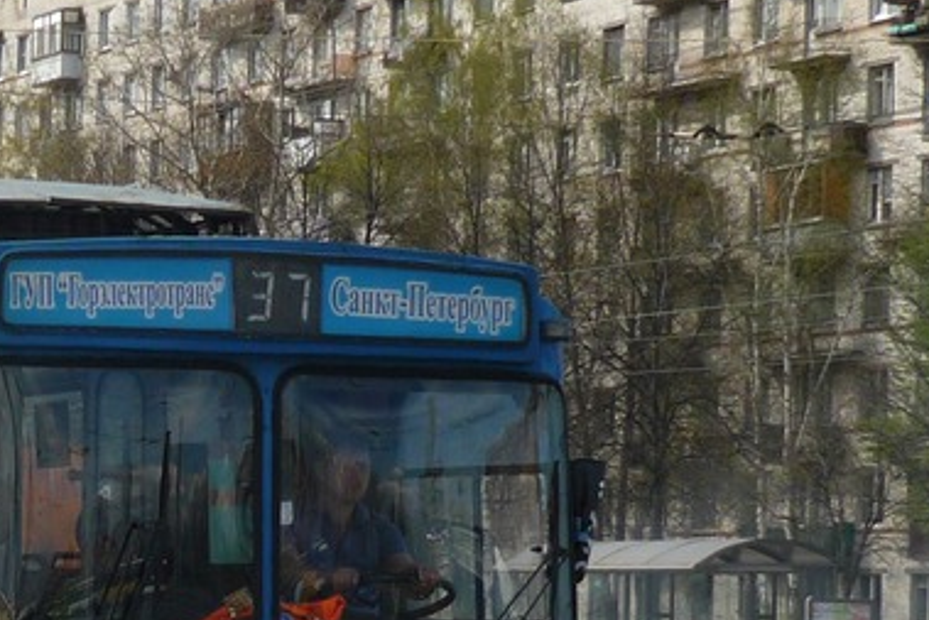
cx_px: -17
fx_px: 3407
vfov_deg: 10.4
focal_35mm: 132
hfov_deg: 15.2
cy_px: 473
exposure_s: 1/800
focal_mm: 7.8
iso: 100
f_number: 3.1
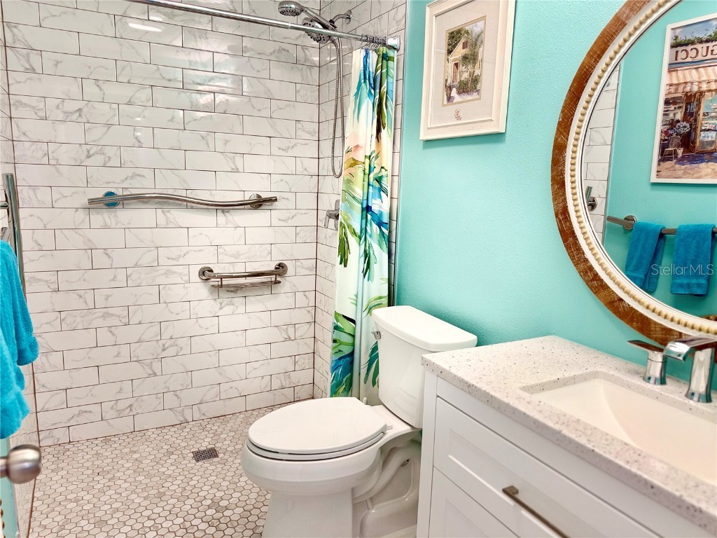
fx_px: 497
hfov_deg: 71.6
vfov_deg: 56.8
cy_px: 269
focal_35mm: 24
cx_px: 358
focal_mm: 6.76
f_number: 1.78
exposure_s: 1/120
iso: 100
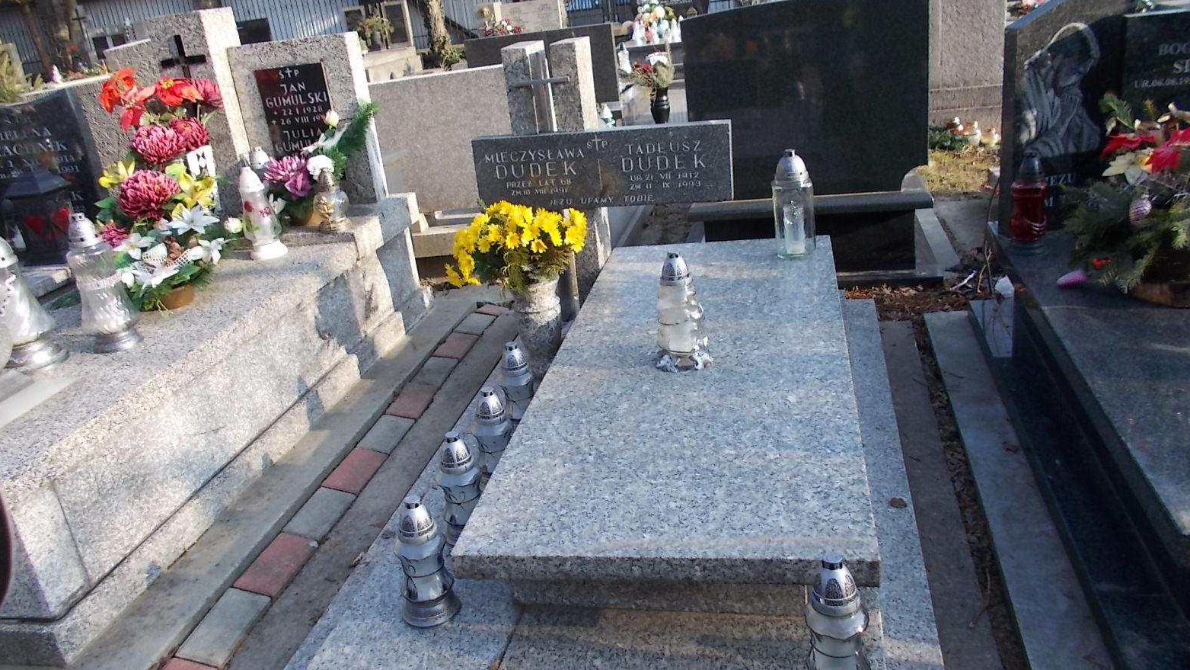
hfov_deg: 66.1
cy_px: 309
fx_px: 915
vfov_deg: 40.1
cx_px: 594
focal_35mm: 29
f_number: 3.2
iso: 80
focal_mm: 4.6
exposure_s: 1/250
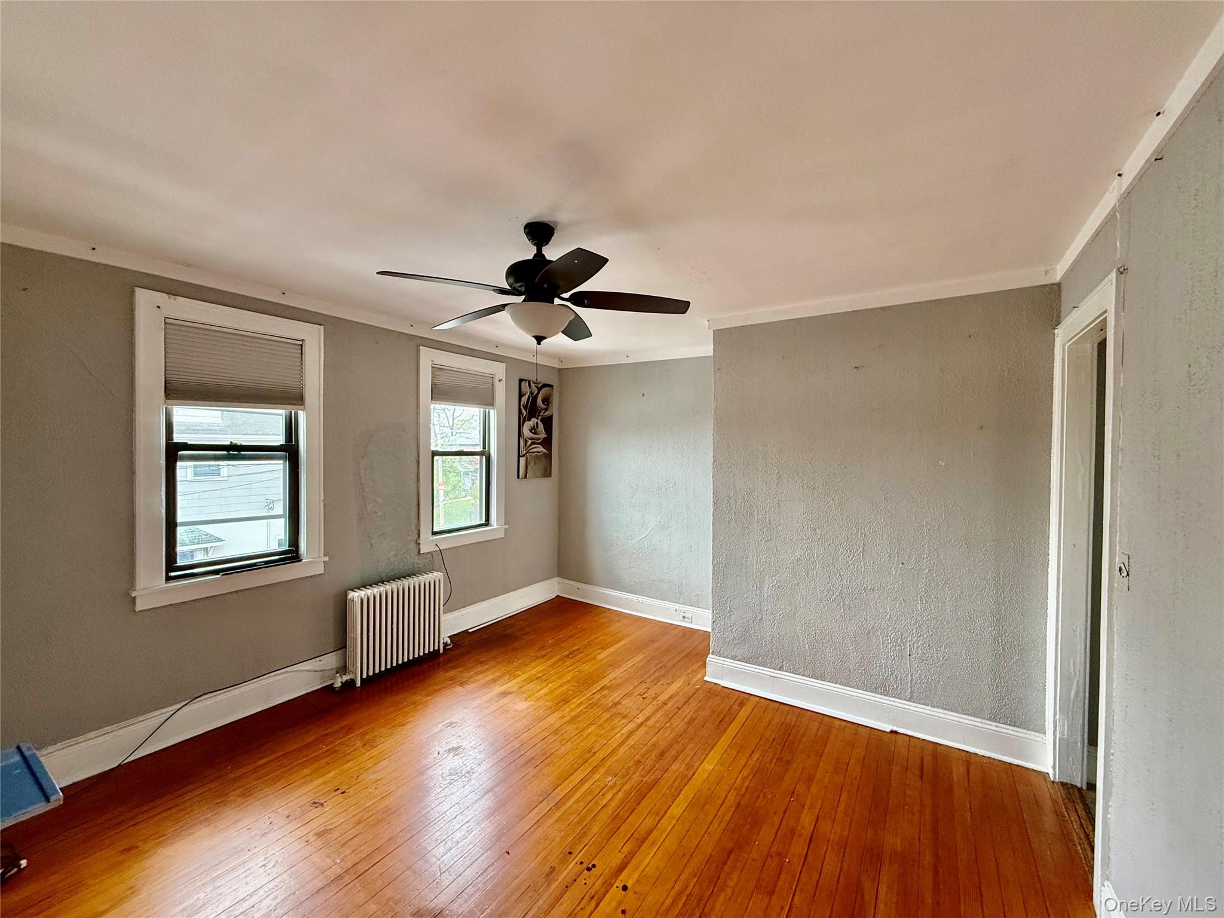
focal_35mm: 14
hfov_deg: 102.1
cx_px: 612
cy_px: 459
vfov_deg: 85.7
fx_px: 495
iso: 200
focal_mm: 2.22
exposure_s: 1/99
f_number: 2.2
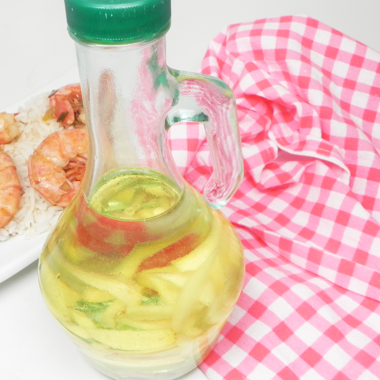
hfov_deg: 38.0
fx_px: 546
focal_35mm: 44
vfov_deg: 38.3
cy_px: 189
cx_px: 137
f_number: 5.6
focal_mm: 6.6
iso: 354
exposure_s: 1/31.3
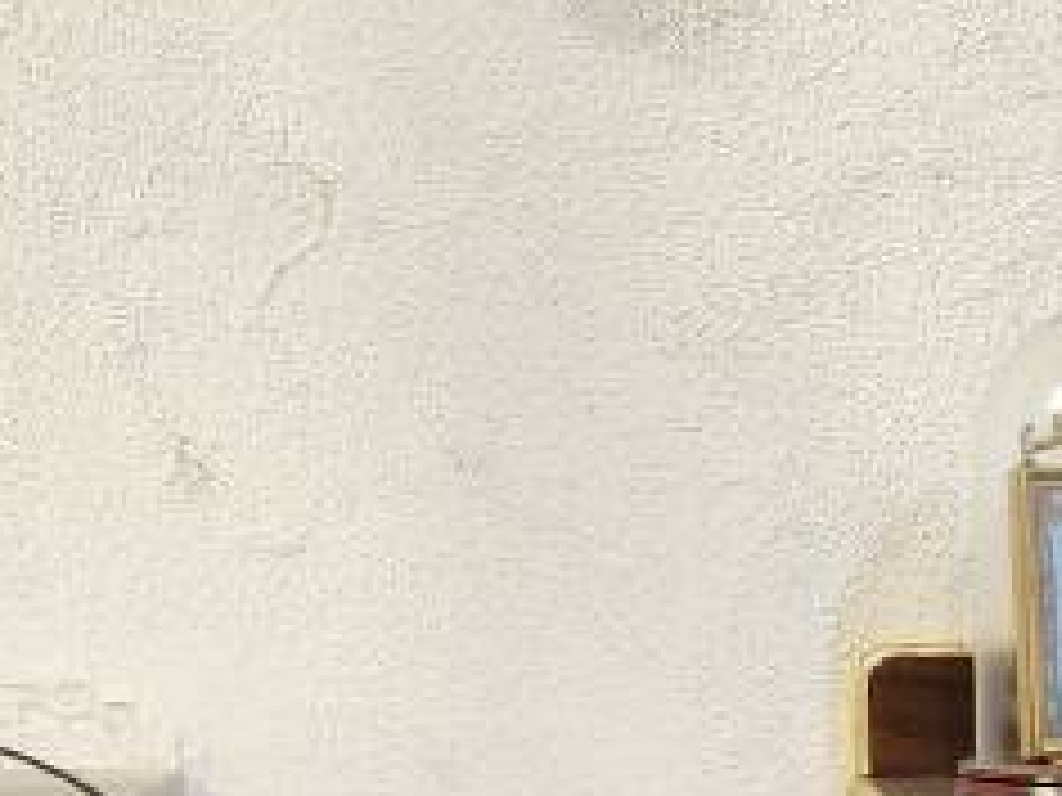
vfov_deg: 17.3
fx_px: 2393
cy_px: 1151
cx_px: 1098
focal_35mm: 78
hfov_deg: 23.8
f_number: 1.8
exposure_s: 1/120
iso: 1000
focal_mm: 5.54
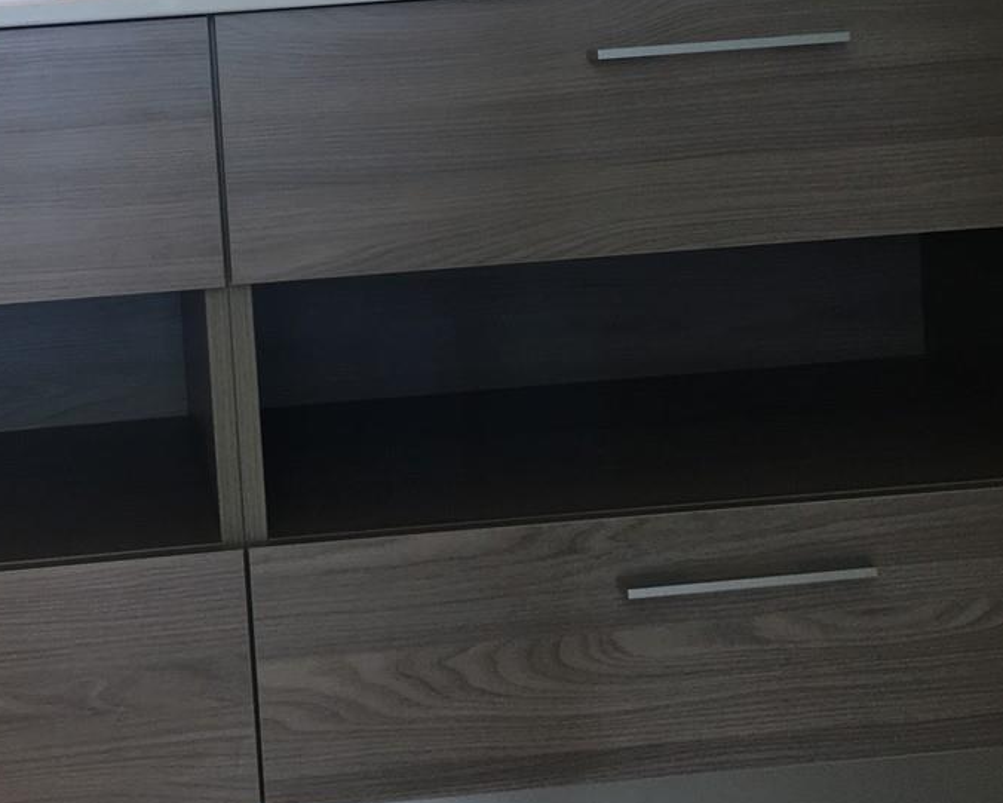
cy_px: 113
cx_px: 242
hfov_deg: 27.9
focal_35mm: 67
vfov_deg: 22.4
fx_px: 1989
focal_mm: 4.15
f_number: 2.2
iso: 32
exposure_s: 1/60
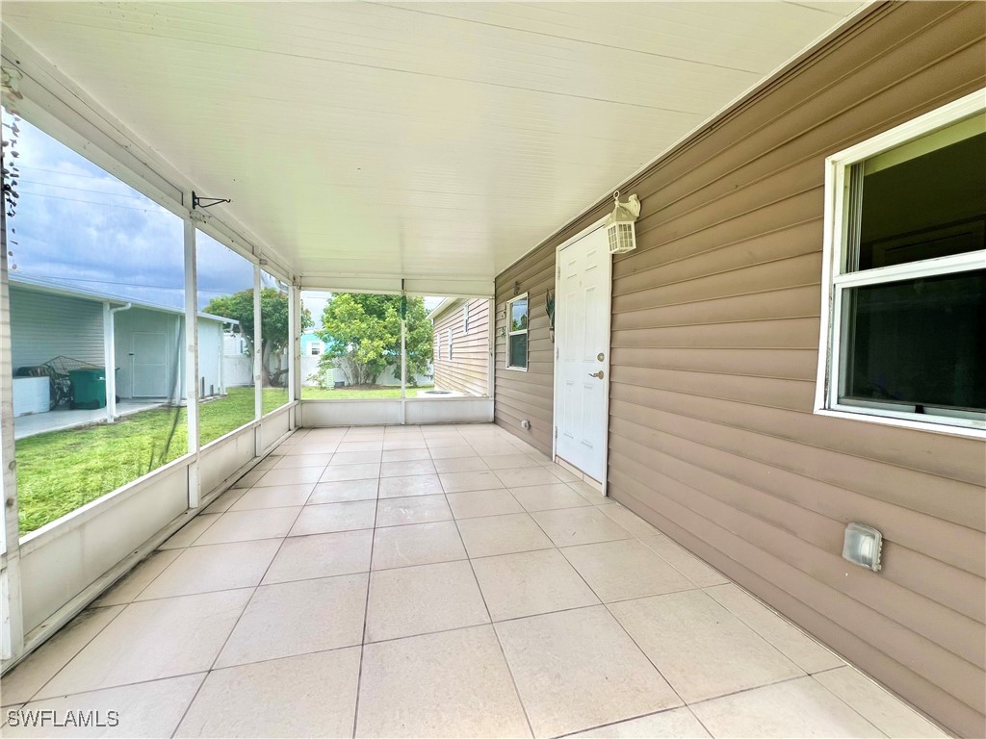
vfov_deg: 89.9
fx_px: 370
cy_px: 370
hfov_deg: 106.2
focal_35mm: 13
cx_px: 493
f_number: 1.8
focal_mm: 1.57
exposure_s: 1/485
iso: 32
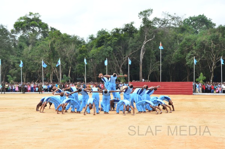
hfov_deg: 24.7
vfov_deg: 16.5
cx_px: 112
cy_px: 74
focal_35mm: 82
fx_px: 514
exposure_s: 1/250
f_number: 9
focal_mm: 55
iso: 320
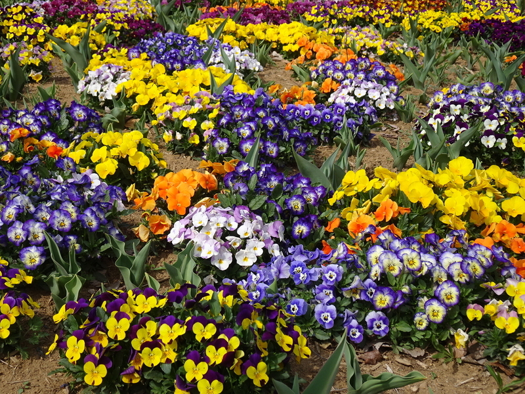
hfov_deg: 32.2
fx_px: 910
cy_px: 197
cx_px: 262
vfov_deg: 24.4
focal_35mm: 60
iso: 80
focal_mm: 10.23
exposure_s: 1/400
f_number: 4.5
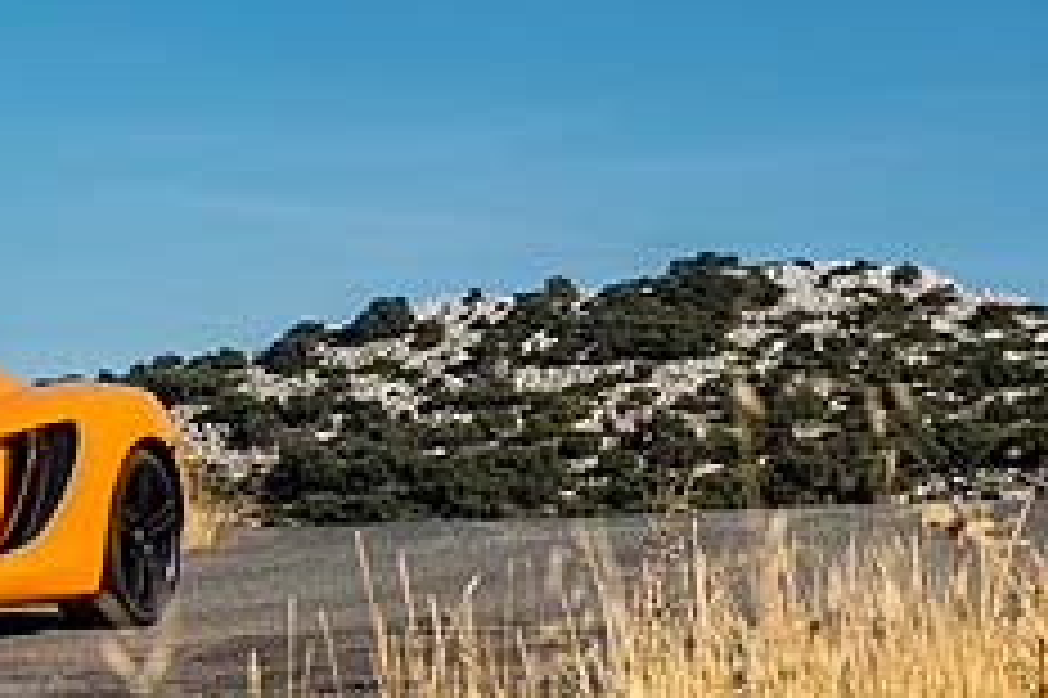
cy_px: 540
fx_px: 4247
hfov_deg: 13.9
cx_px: 72
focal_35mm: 146
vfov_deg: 9.4
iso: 100
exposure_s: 1/500
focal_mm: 70
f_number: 8
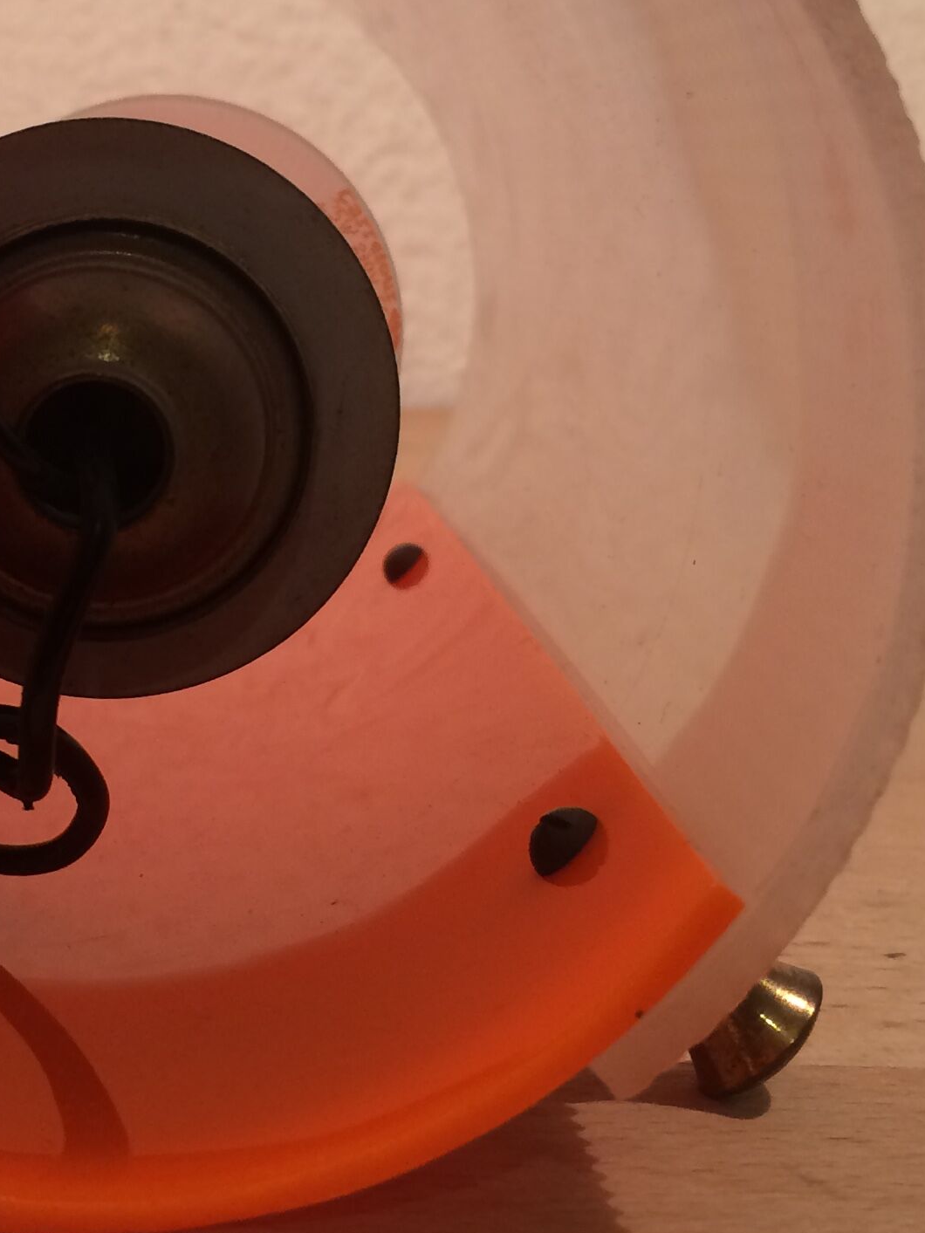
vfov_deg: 28.7
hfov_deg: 21.5
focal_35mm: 67
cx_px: 125
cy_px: 387
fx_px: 2387
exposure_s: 1/33
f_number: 2.2
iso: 50
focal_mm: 4.15
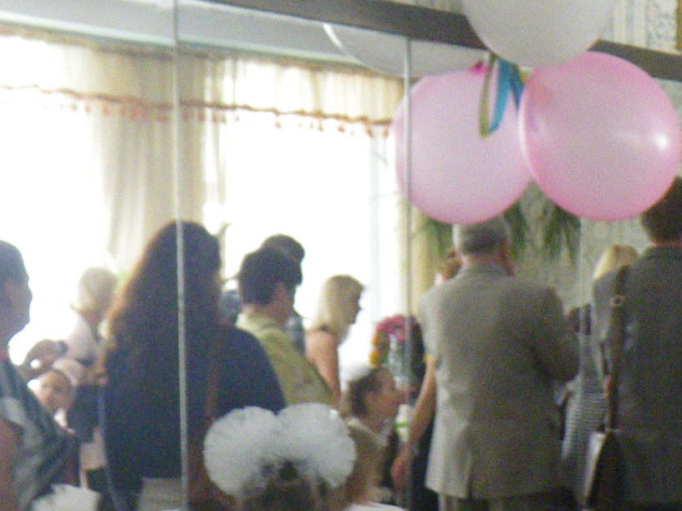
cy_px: 744
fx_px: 2128
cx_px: 313
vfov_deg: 13.0
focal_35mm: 108
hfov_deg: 18.2
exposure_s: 1/50
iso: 320
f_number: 3.8
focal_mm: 6.1
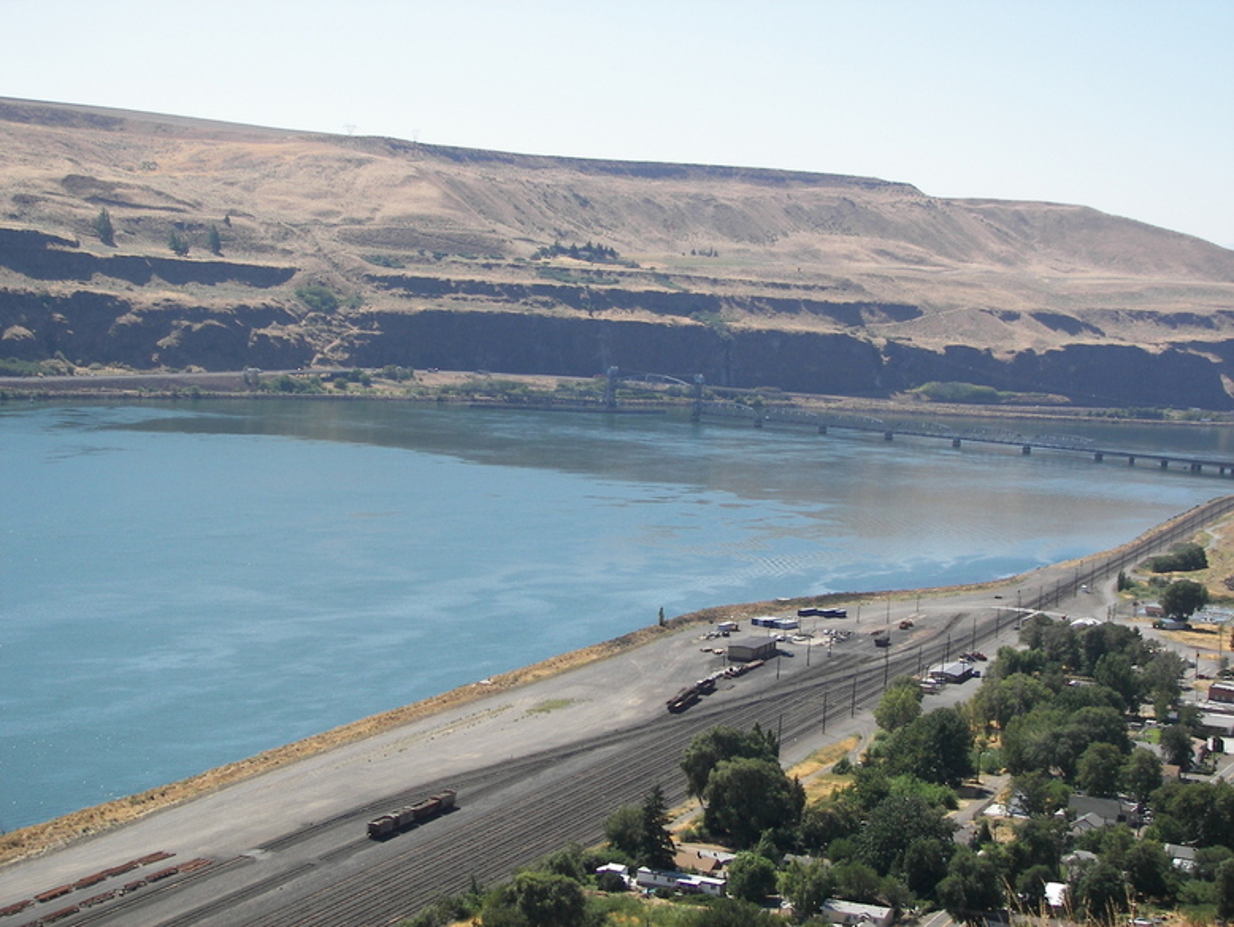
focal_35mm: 75
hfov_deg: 26.0
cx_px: 617
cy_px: 464
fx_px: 2674
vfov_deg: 19.6
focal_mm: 12.4
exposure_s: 1/640
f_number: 2.8
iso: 50
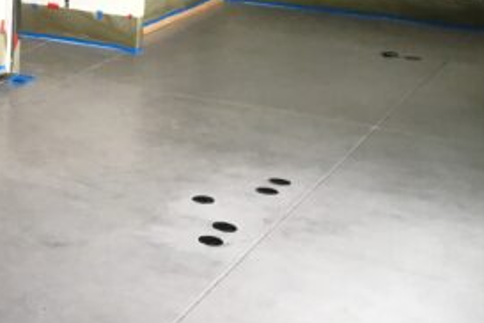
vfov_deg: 15.9
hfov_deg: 21.5
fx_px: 1143
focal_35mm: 85
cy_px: 48
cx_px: -152
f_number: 2.2
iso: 40
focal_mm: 4.15
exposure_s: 1/30
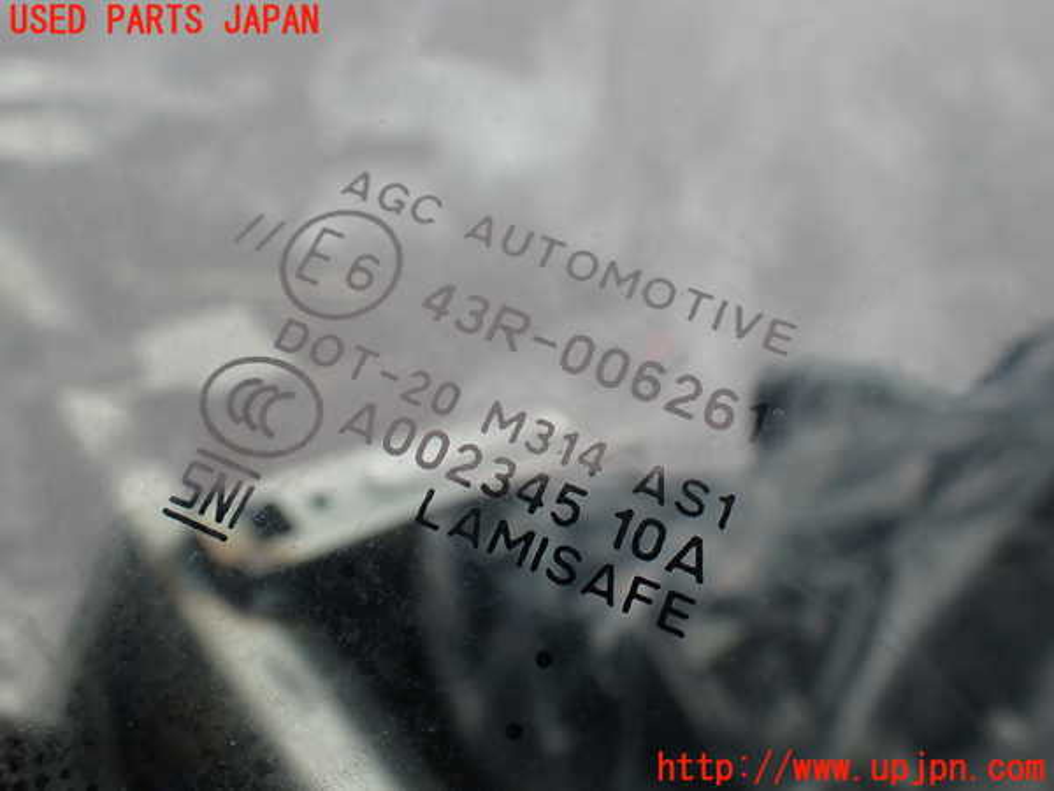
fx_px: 913
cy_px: 396
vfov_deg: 46.8
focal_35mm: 30
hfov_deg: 60.0
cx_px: 527
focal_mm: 5.4
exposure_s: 1/200
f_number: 3.2
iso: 100
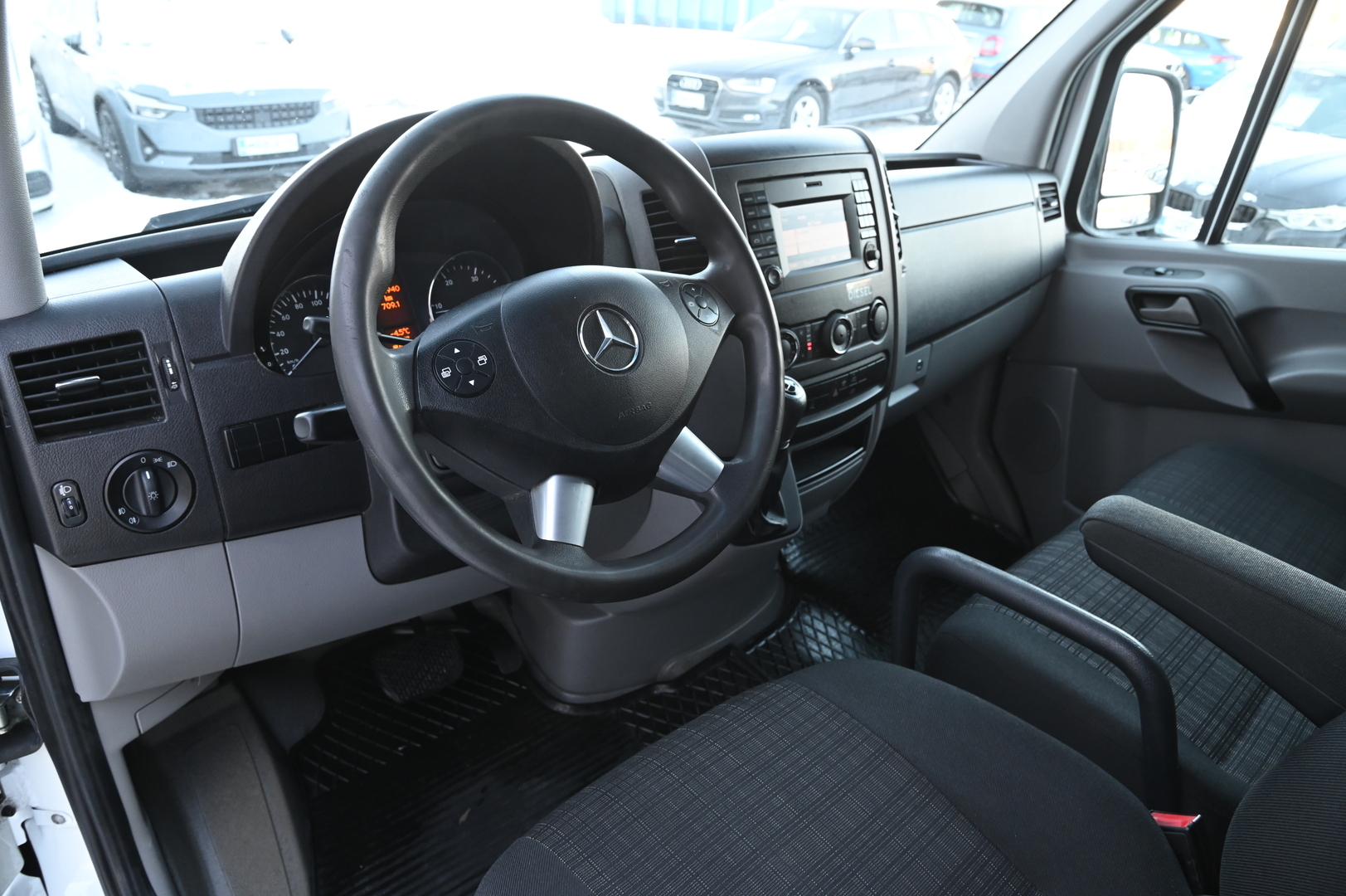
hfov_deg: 73.8
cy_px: 448
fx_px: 897
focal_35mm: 24
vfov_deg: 53.1
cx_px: 673
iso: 2000
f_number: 9
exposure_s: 1/60
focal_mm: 24
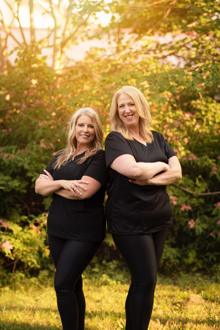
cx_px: 110
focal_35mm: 85
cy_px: 165
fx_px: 778
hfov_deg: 16.1
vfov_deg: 23.9
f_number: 2.2
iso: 100
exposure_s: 1/500
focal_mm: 85
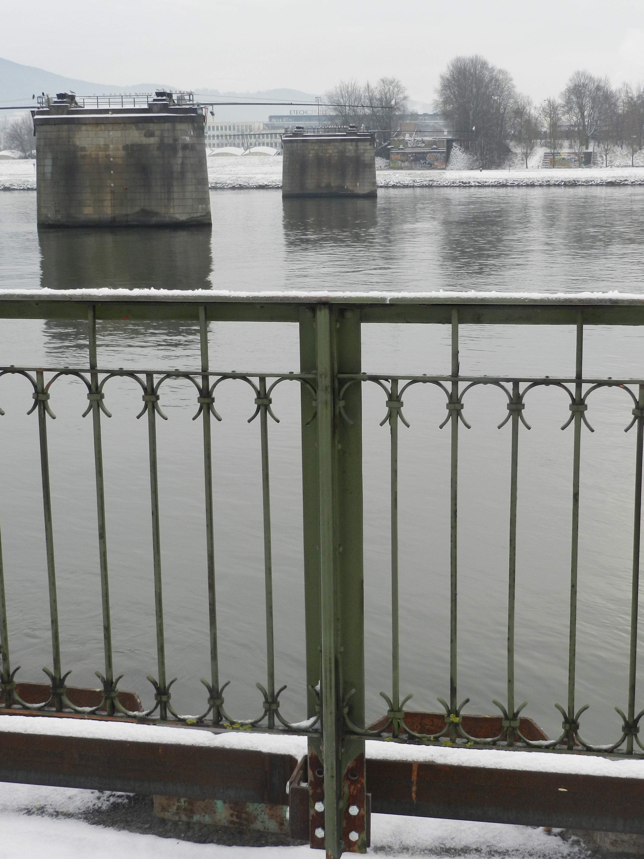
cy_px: 430
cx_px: 322
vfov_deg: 36.2
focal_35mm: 53
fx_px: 1315
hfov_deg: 27.5
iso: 160
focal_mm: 9.4
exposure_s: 1/125
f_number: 4.4
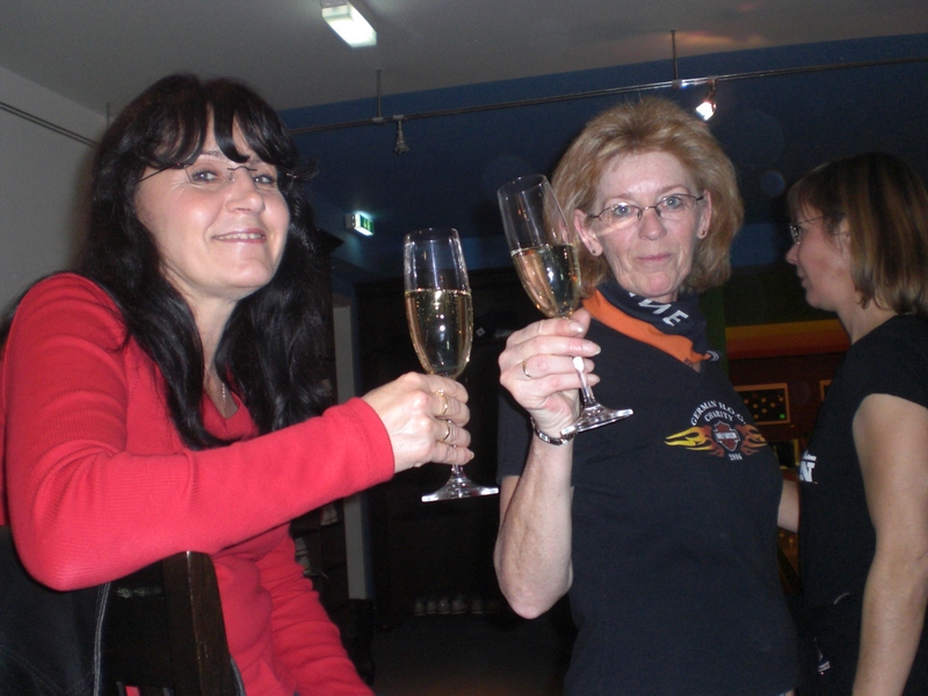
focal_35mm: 38
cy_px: 348
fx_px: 1019
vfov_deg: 37.7
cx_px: 464
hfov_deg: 49.0
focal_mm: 6.3
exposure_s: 1/60
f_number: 3.1
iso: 200
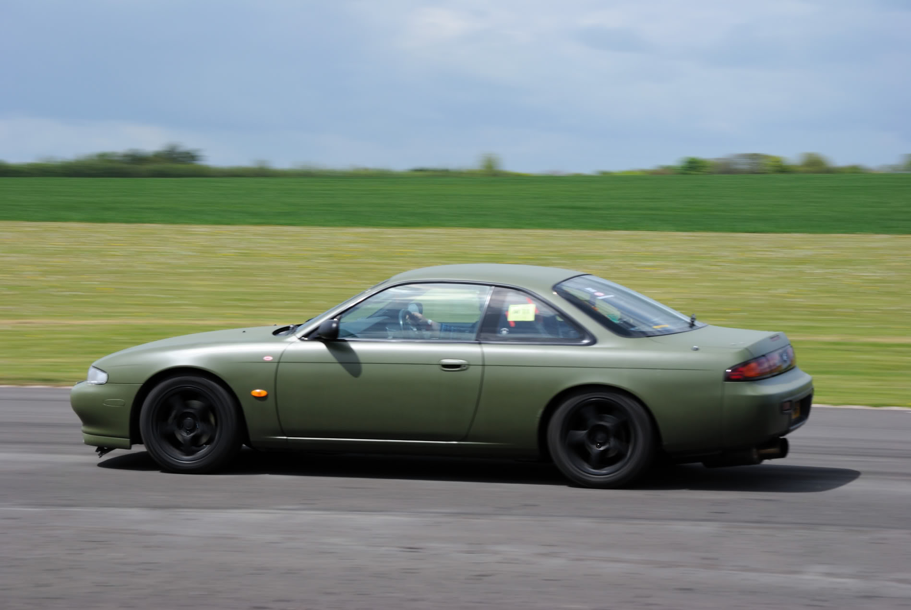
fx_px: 3231
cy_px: 305
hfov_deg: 16.1
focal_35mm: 128
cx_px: 456
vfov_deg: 10.8
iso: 100
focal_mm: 85
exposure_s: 1/160
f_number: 13
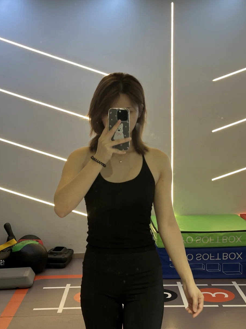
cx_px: 132
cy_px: 169
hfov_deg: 25.6
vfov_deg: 33.8
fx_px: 540
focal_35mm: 57
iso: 80
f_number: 1.78
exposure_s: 1/100
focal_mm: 6.86
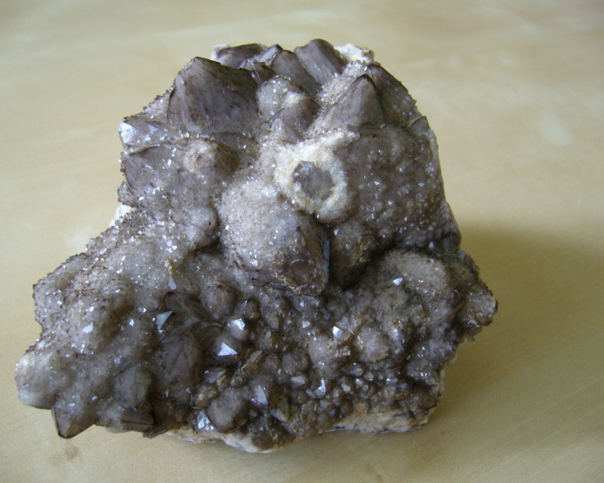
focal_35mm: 37
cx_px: 295
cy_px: 243
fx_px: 661
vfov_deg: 40.1
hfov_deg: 49.1
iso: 100
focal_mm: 5.8
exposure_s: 1/13
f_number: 2.8
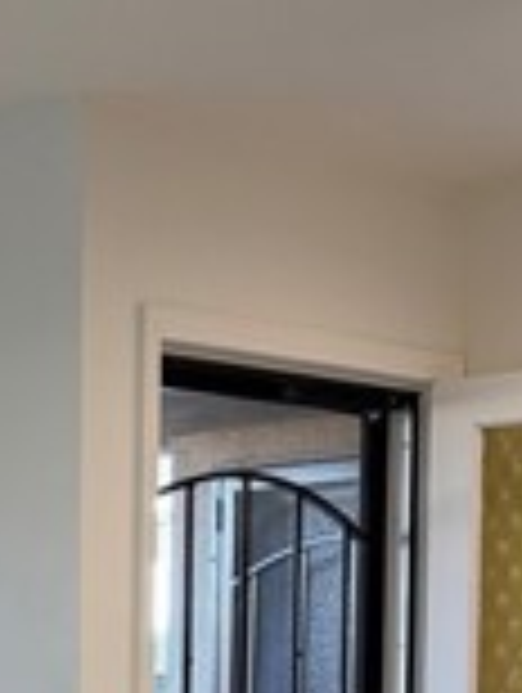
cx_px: -252
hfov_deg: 13.0
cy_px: 896
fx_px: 2165
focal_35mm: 108
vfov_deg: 17.1
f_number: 1.6
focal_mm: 5.96
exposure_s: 1/120
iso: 100
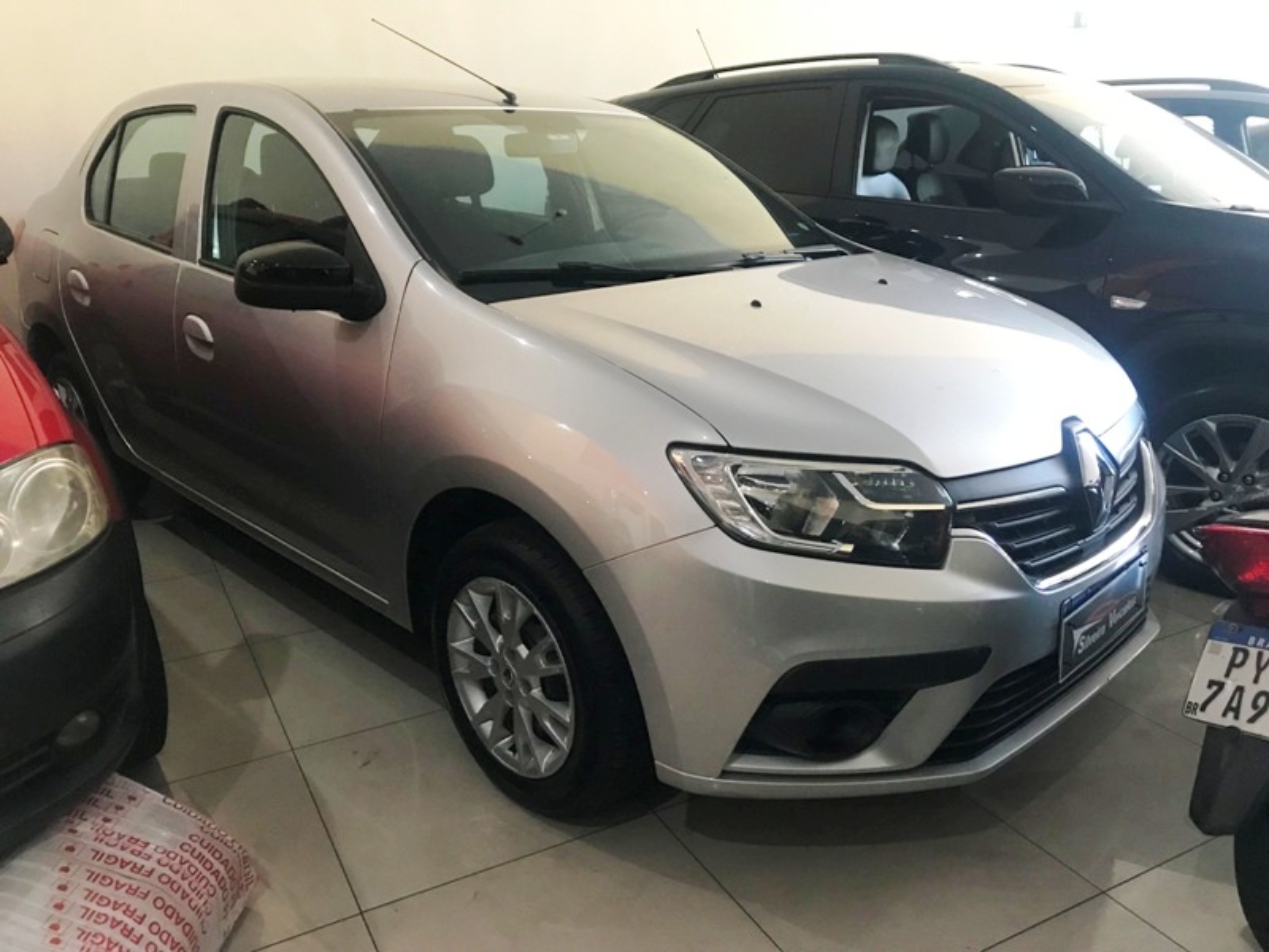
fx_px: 1026
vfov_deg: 49.7
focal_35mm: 28
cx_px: 634
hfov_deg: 63.4
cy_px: 476
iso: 100
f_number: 1.8
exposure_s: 1/15
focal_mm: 3.99
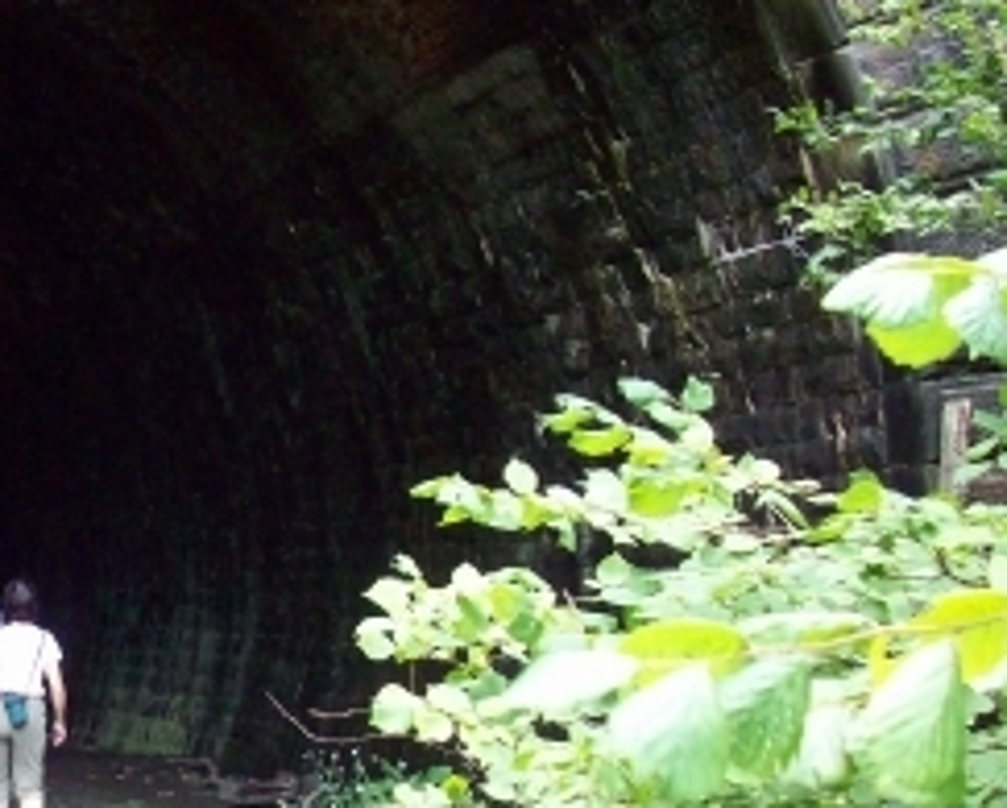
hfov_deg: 20.4
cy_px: 692
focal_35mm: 89
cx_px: -128
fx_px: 2656
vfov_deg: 17.1
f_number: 2.8
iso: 151
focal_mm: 6.2
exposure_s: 1/45
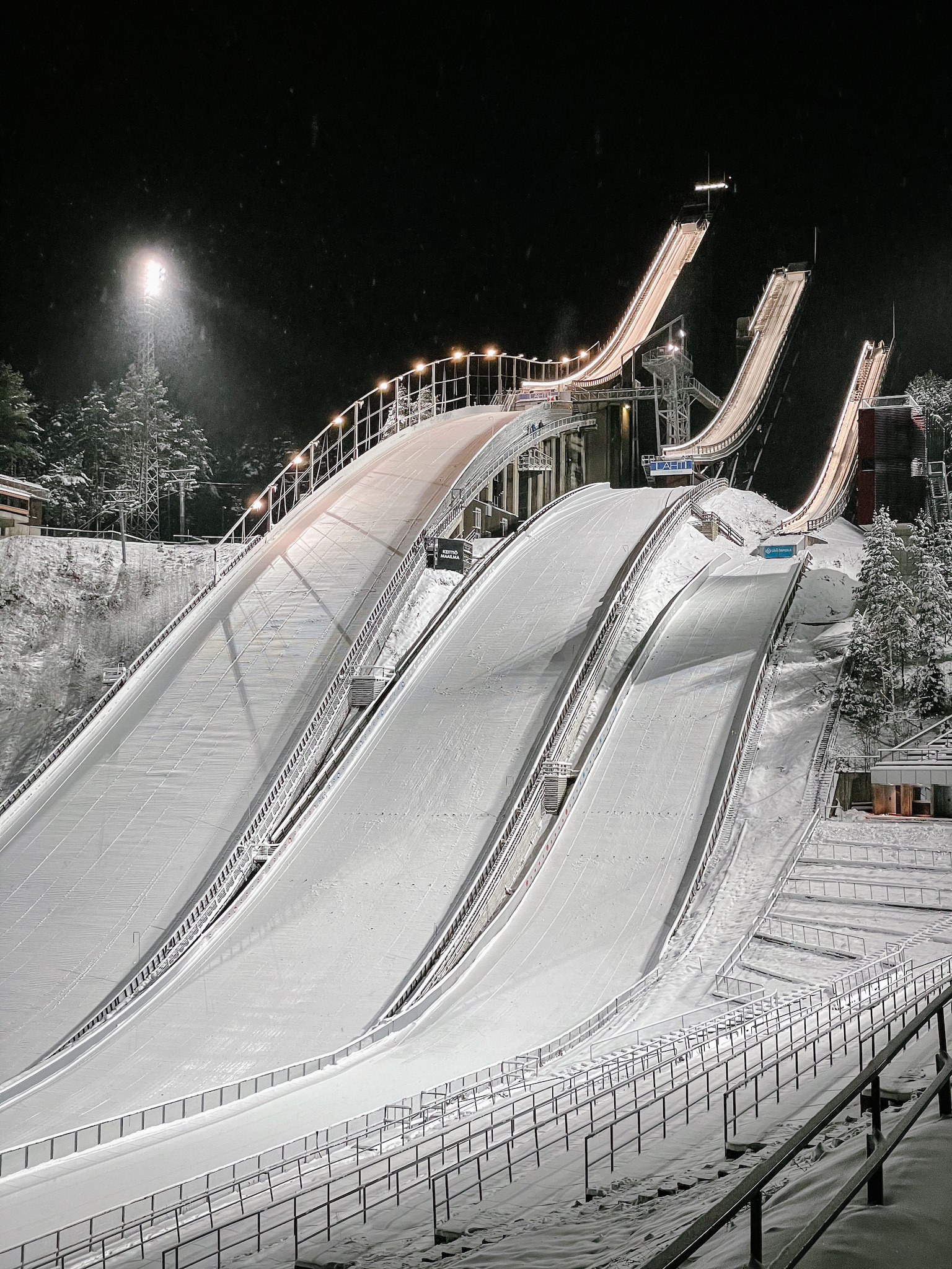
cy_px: 634
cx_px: 476
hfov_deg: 28.0
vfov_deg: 36.8
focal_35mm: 52
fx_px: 1907
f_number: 2
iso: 100
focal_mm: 6
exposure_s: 1/100
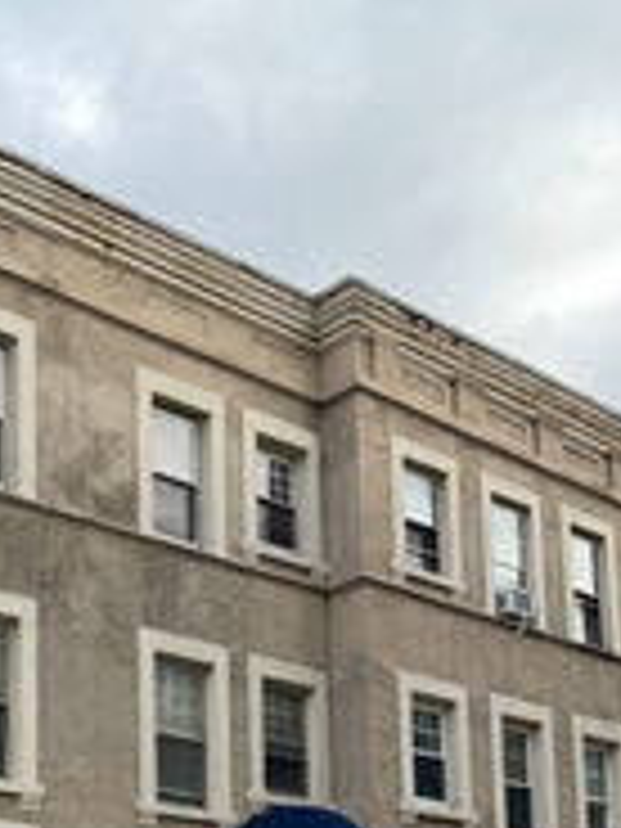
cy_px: 848
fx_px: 1435
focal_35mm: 60
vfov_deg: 29.8
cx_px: 112
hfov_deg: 24.0
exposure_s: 1/1106
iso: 100
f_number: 1.78
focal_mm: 6.76
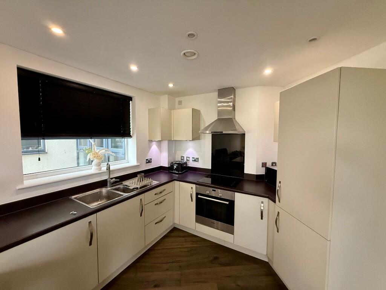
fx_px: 156
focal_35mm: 14
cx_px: 193
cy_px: 145
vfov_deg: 85.7
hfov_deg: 102.1
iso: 320
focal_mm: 2.22
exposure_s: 1/100
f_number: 2.2
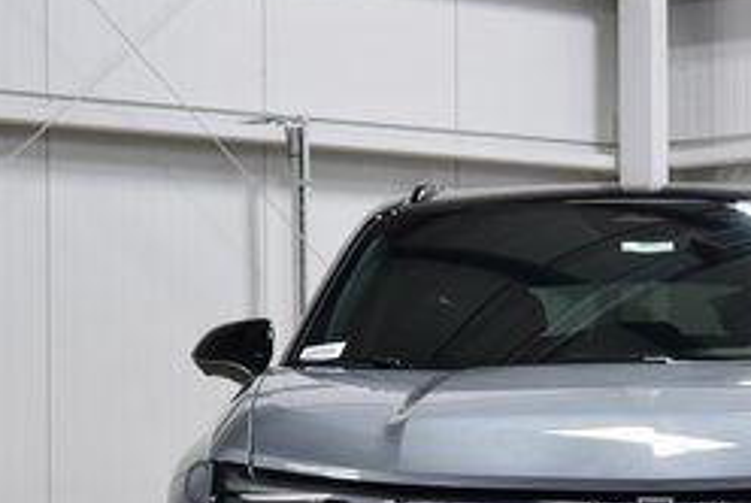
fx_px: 3070
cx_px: 654
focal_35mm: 147
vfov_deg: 9.3
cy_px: 462
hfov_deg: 13.8
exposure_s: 1/20
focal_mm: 38
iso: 400
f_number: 6.3
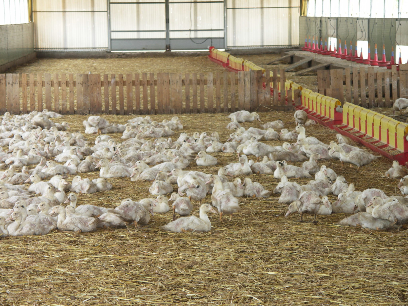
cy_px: 153
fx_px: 1556
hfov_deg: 14.9
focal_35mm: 132
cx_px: 204
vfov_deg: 11.2
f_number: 3.2
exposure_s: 1/100
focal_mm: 34.1
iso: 100
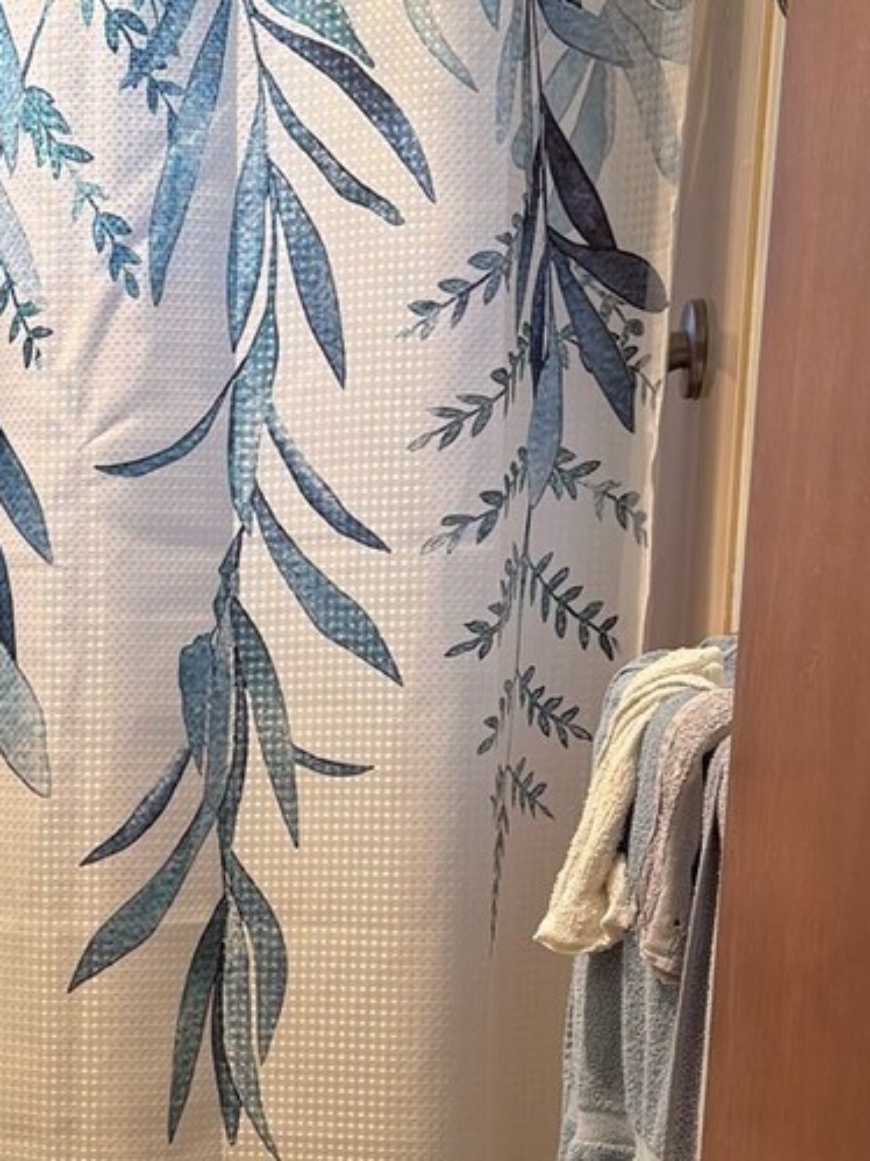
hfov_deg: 18.5
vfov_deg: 25.3
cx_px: -200
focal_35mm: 75
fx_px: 2514
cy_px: 1028
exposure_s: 1/120
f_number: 1.6
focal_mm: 5.96
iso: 64
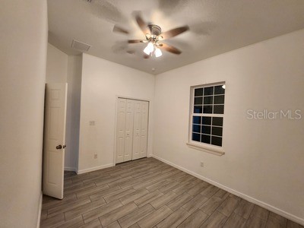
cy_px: 114
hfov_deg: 106.2
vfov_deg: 89.9
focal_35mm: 13
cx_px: 152
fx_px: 114
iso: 200
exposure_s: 1/60
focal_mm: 1.7
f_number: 2.2
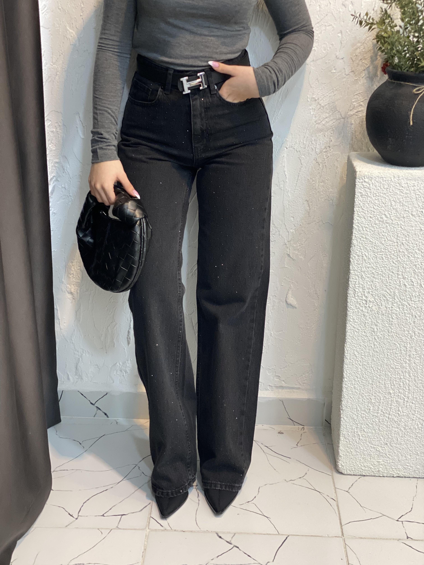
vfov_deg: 36.8
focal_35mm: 52
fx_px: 849
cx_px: 212
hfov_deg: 28.0
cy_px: 282
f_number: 2
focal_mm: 6
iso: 200
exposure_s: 1/100
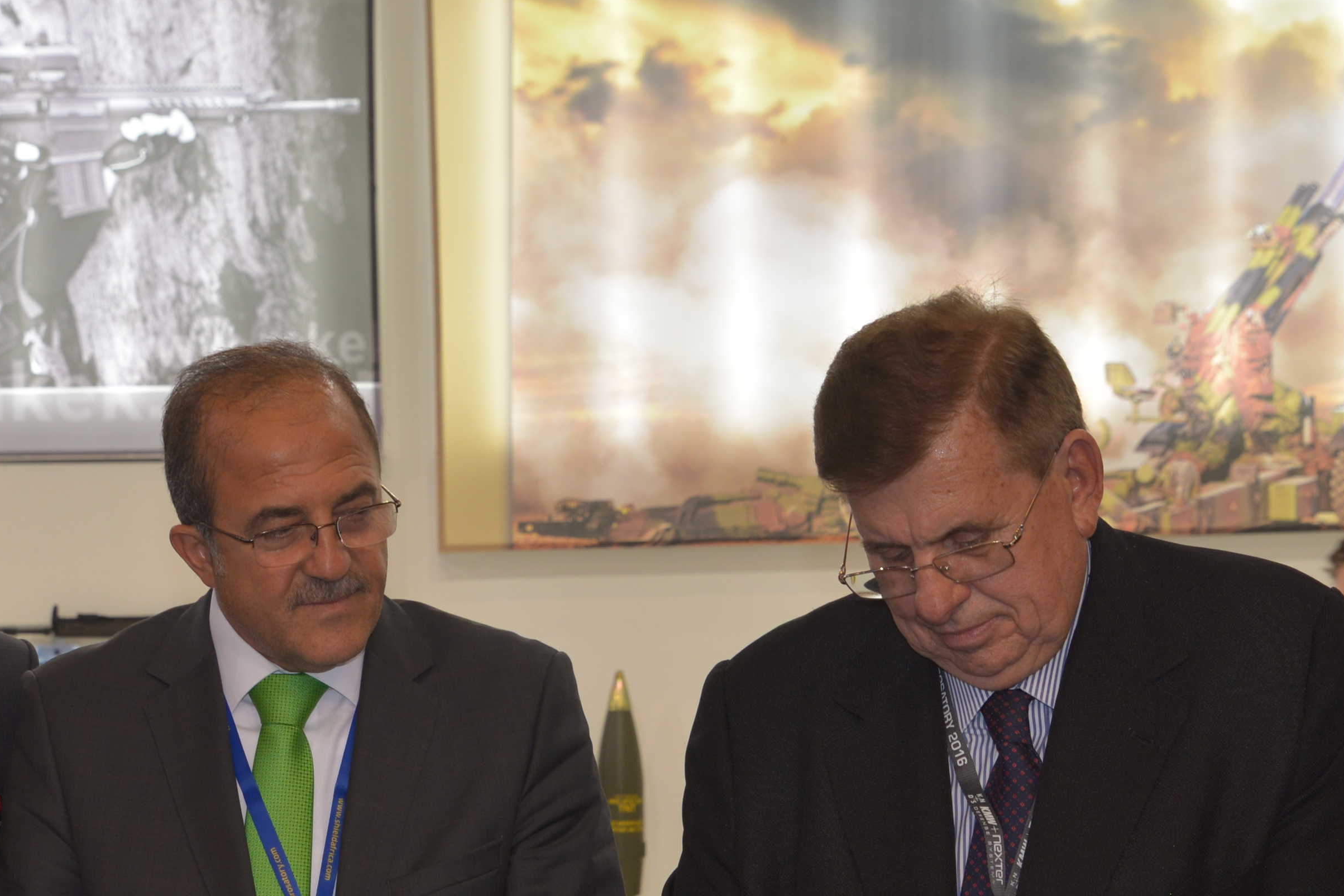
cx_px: 298
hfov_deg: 20.2
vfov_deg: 13.5
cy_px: 945
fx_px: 3733
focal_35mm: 100
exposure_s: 1/100
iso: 400
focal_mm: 40
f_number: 6.3
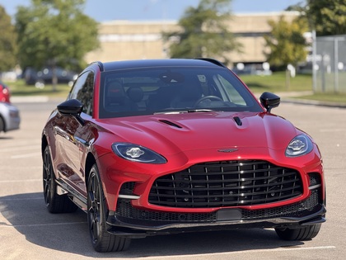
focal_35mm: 120
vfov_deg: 12.3
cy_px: 130
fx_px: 1199
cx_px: 173
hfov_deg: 16.4
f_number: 2.8
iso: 50
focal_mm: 15.66
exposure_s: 1/336
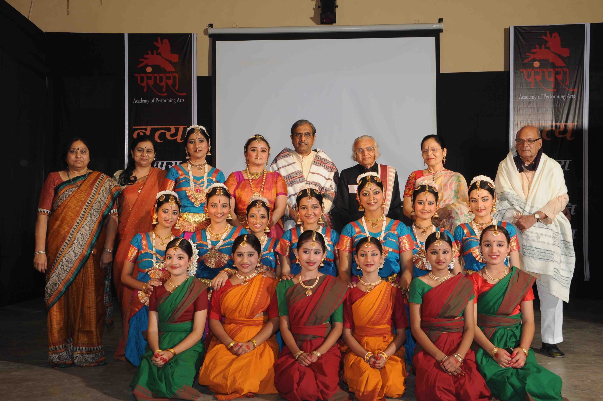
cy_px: 200
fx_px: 753
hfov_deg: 43.7
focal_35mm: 45
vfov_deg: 29.8
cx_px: 302
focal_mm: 30
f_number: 9
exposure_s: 1/160
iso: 320
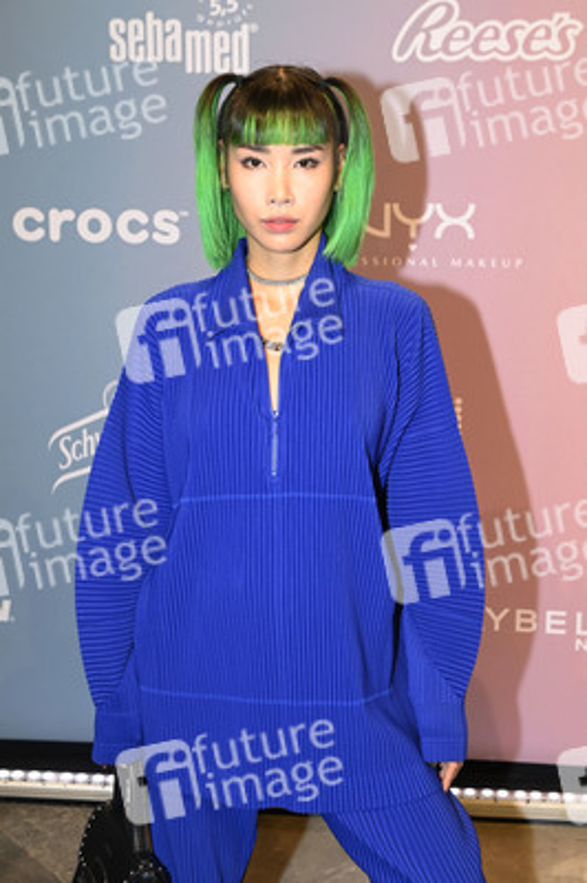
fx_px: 1347
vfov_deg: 36.3
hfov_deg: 24.6
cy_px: 442
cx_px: 294
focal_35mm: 55
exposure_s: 1/250
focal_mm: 55
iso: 800
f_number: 5.6
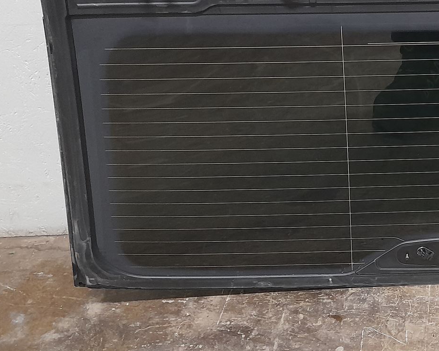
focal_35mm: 54
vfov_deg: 28.0
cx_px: 451
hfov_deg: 31.8
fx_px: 702
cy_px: 128
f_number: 2
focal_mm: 4.6
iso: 400
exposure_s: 1/33
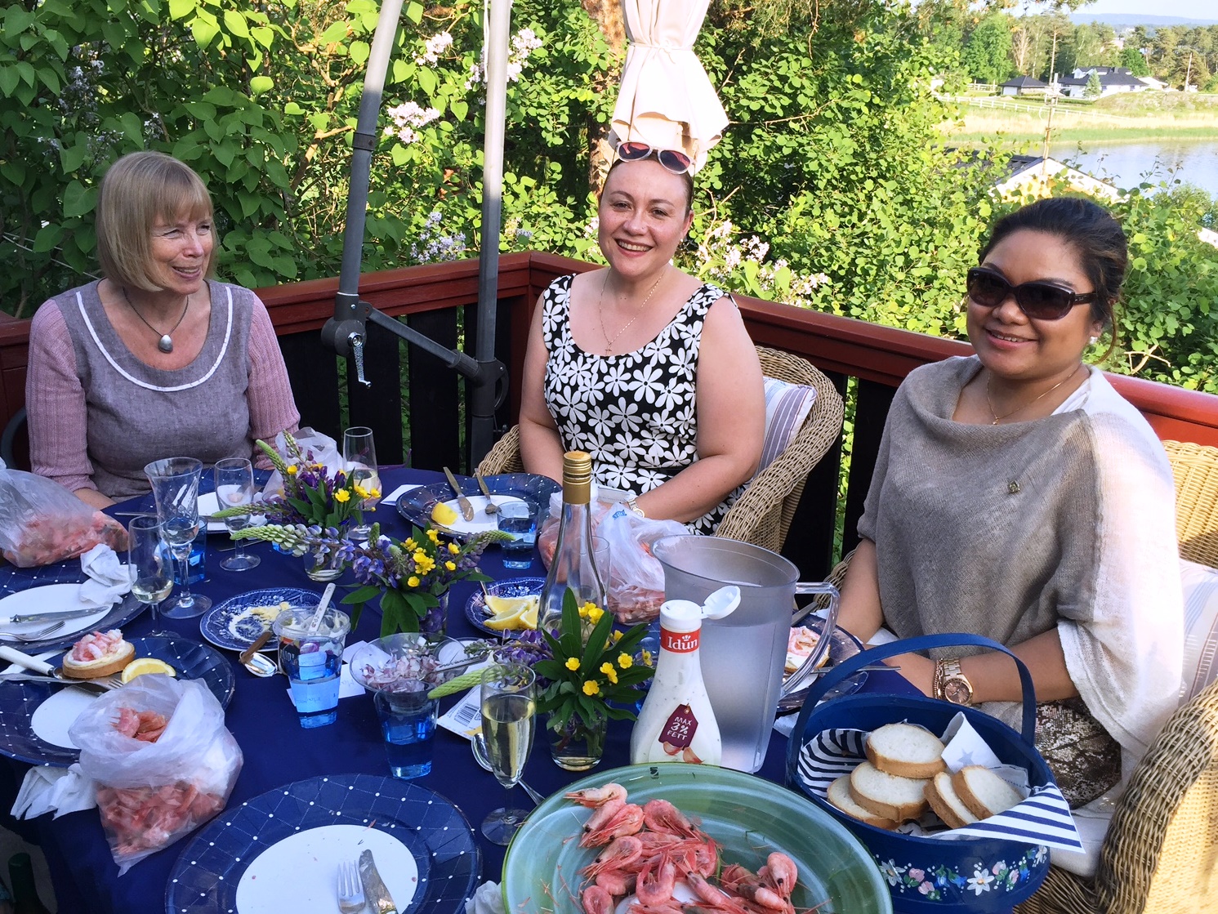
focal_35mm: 29
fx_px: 1021
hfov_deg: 61.6
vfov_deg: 48.2
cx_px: 609
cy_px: 457
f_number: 2.2
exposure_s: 1/391
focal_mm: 4.15
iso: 32
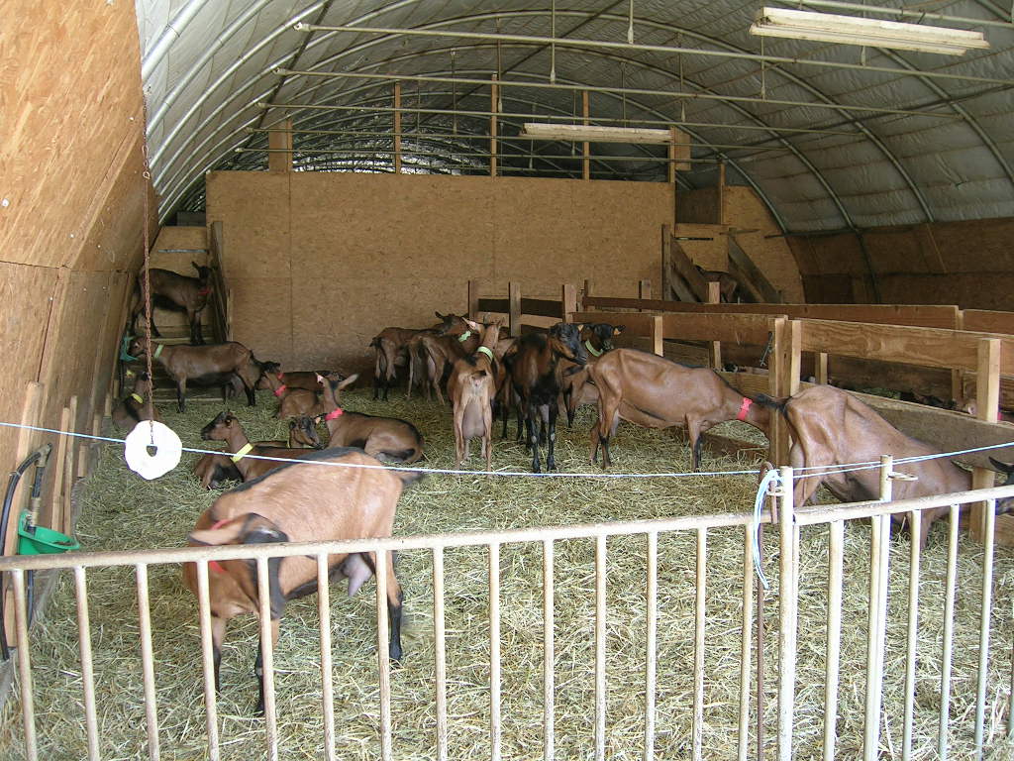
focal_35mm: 35
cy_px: 380
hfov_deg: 52.6
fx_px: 1025
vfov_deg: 40.7
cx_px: 507
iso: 50
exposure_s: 1/30.8
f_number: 2.8
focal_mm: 5.4
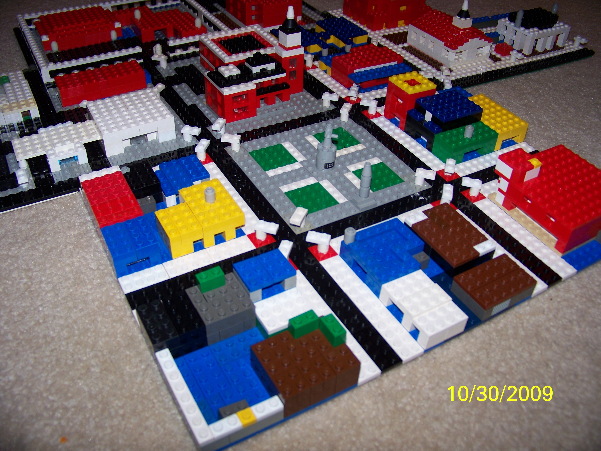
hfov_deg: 55.4
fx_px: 573
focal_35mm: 33
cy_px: 226
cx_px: 300
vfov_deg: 42.9
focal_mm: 5.85
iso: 64
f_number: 2.8
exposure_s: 1/30
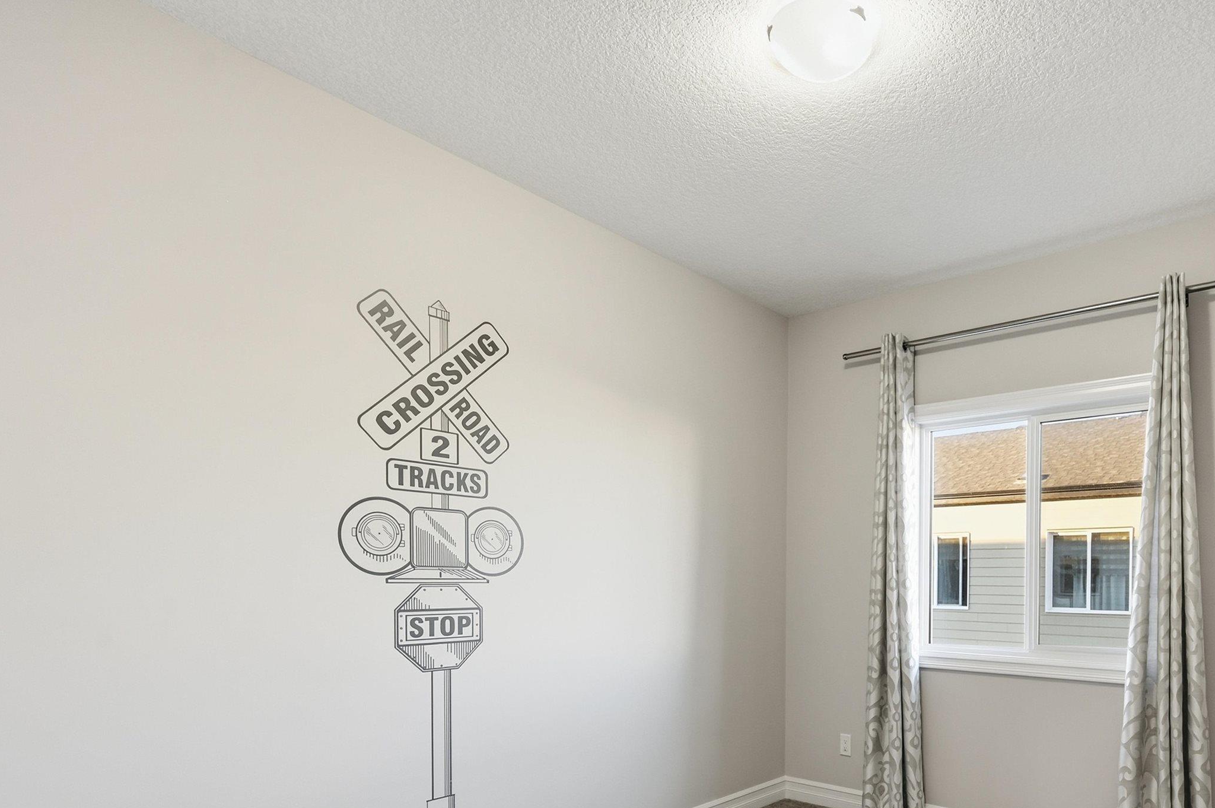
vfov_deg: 57.2
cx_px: 833
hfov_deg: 78.0
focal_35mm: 21
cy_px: 577
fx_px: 708
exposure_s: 1/20
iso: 100
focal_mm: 14
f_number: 8
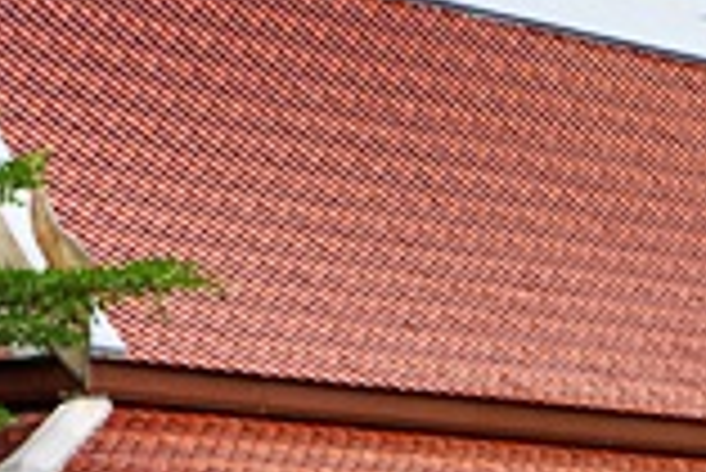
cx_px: 594
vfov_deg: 7.1
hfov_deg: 10.6
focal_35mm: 193
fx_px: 3788
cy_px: 605
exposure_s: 1/125
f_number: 13
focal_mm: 33
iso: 100
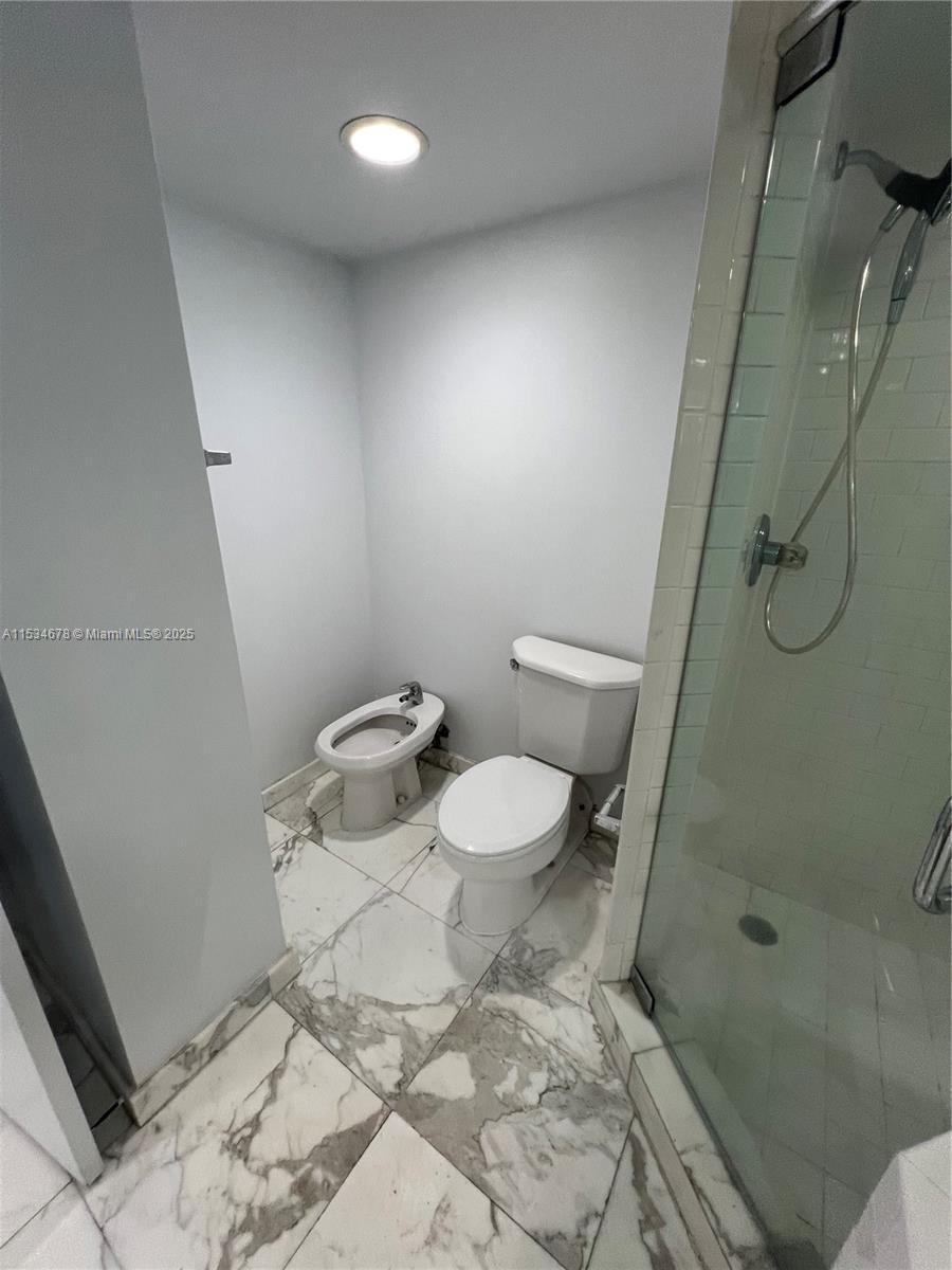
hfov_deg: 89.9
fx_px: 477
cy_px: 635
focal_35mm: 13
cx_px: 476
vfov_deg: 106.2
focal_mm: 1.57
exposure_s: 1/120
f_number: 1.8
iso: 160
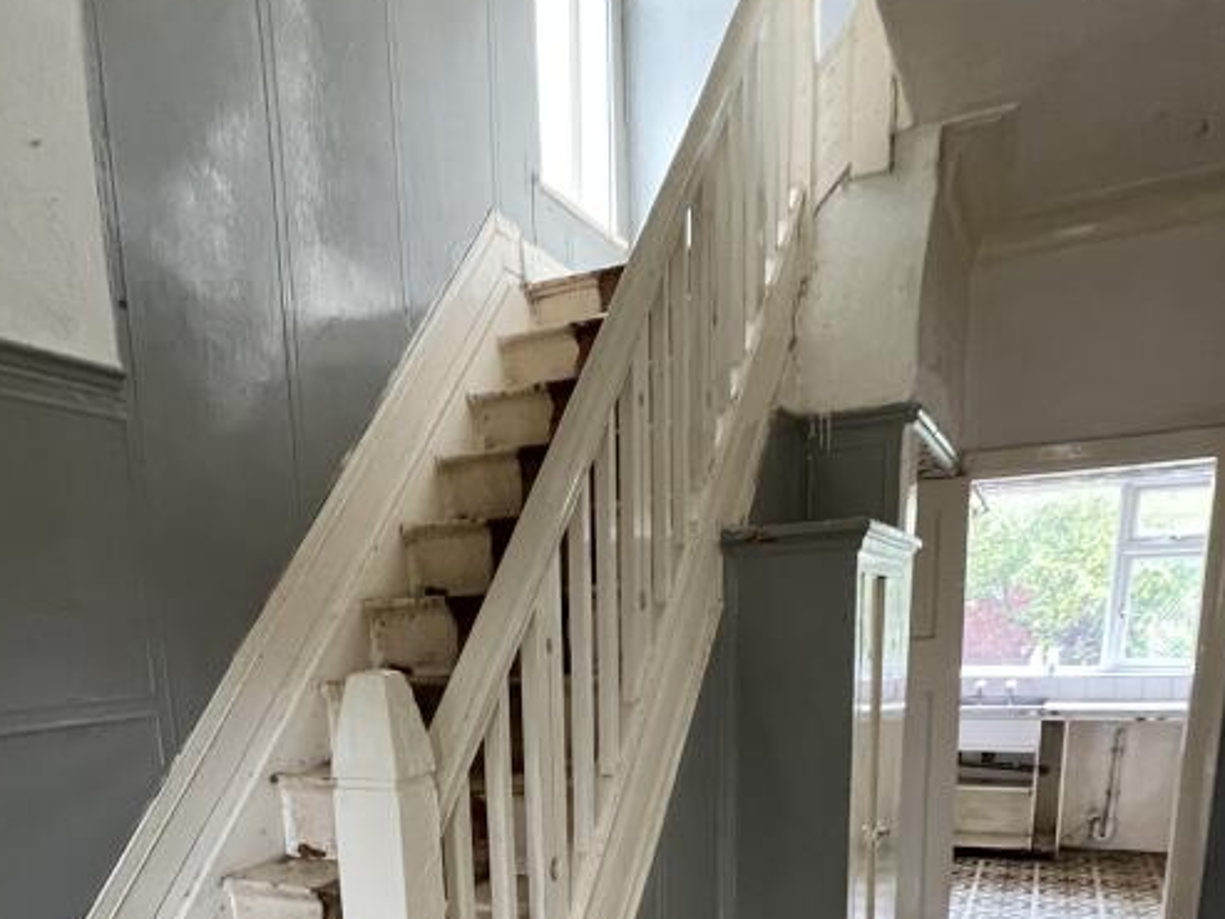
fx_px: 956
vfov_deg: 45.1
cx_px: 524
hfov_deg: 65.0
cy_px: 877
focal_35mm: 27
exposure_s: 1/60
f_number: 1.8
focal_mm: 1.57
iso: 400
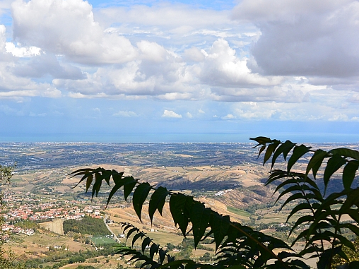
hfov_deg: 34.2
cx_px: 145
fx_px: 581
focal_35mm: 56
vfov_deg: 26.1
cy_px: 160
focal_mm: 14
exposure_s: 1/1250
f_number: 5
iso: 160
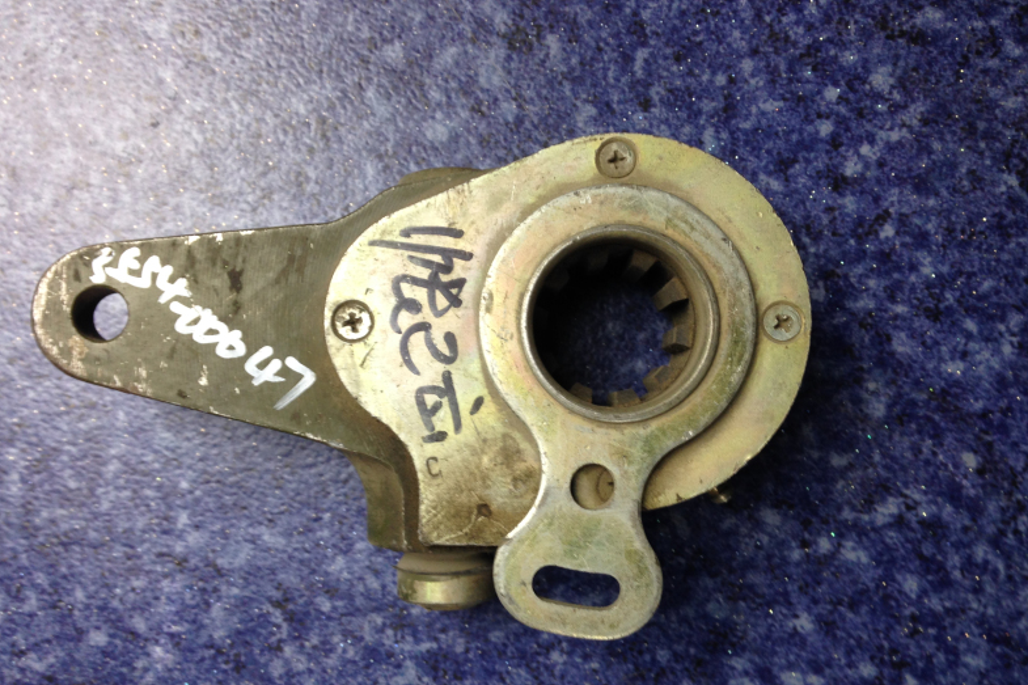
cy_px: 380
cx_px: 509
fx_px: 999
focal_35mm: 35
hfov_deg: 54.4
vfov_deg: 37.8
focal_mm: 4.12
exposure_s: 1/20
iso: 64
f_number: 2.4
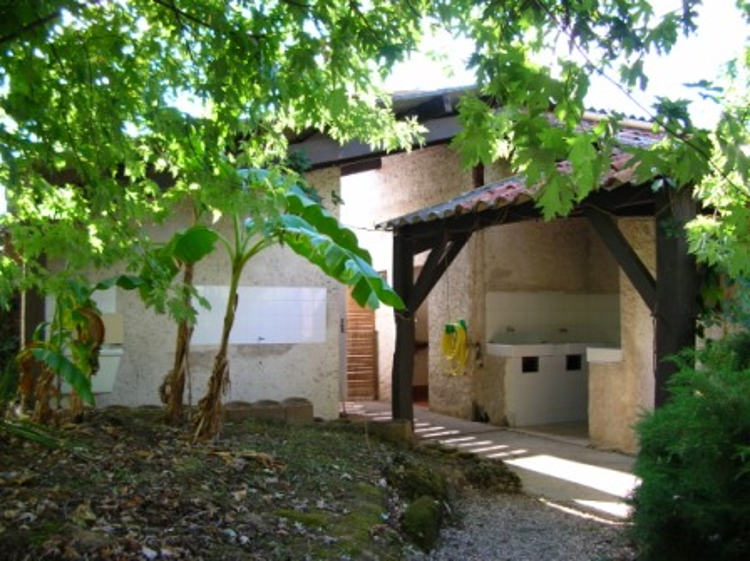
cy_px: 280
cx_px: 375
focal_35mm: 35
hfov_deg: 52.7
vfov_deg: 40.6
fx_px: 758
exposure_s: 1/54.6
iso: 50
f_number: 2.8
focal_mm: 5.8
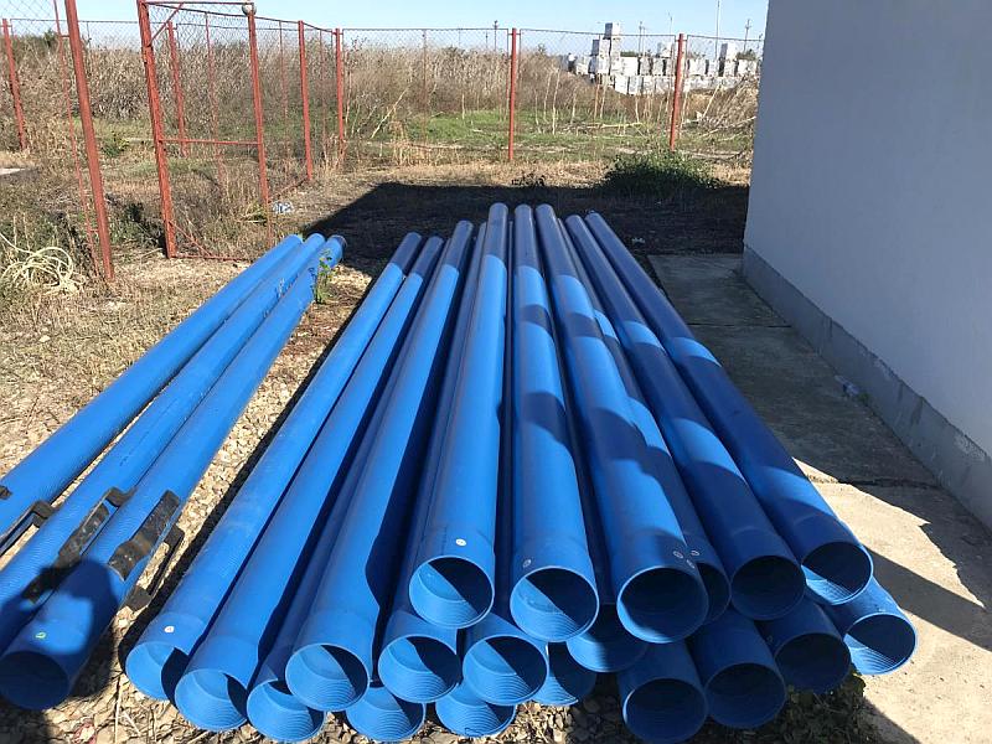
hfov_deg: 63.4
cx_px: 496
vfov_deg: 49.7
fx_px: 802
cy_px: 372
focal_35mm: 28
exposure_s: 1/1520
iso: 20
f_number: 1.8
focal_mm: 3.99
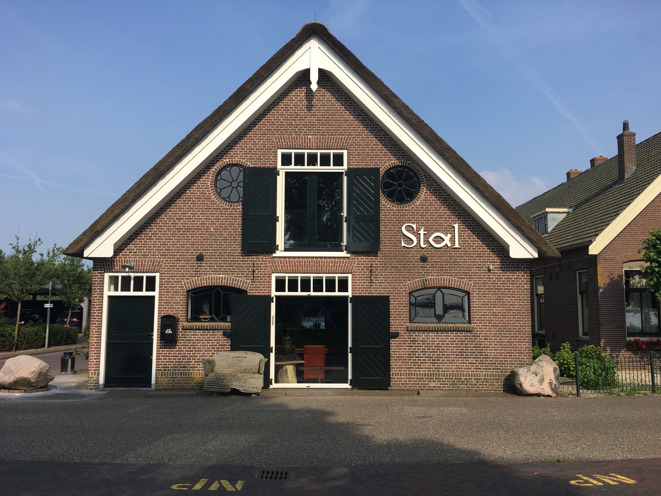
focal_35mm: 29
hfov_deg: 61.7
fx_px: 554
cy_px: 248
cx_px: 330
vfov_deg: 48.2
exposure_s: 1/1131
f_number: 2.2
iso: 25
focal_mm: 4.15
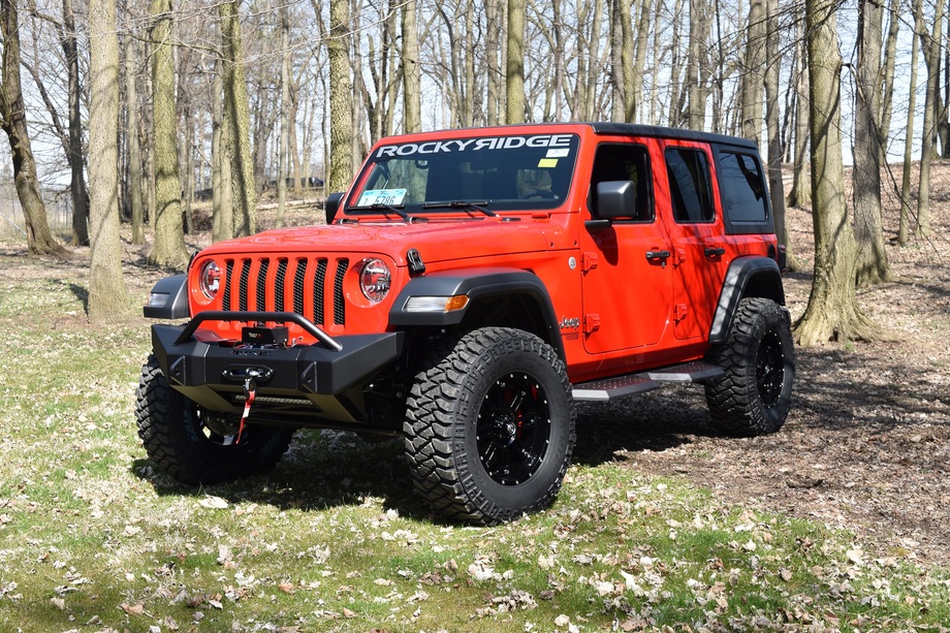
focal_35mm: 52
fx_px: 1385
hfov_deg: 37.9
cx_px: 475
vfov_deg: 25.7
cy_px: 316
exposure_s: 1/200
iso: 400
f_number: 7.1
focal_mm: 35
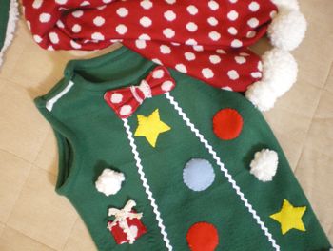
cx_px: 166
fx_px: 366
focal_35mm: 38
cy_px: 126
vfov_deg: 37.8
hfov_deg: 48.9
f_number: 3.1
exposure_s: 1/6
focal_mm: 6.3
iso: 400
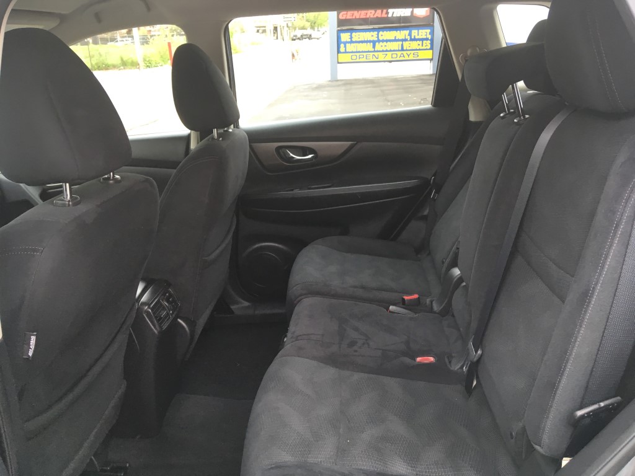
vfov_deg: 48.2
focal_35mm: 29
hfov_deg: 61.7
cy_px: 238
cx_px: 318
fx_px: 532
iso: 32
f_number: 2.2
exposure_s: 1/30
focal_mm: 4.15
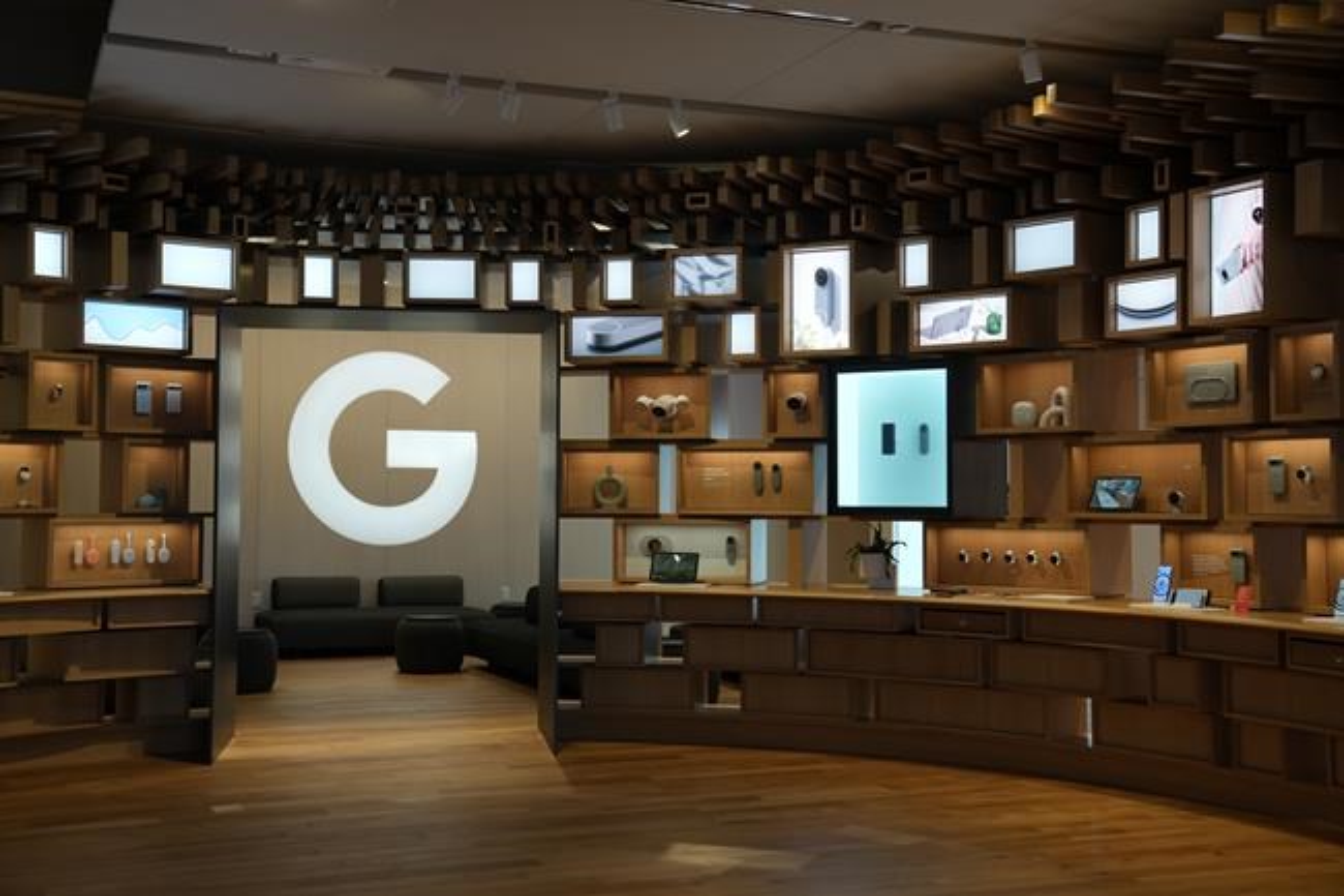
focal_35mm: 44
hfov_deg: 44.5
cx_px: 672
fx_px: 1642
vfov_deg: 30.5
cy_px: 448
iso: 500
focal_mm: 44
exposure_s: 1/160
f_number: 3.5
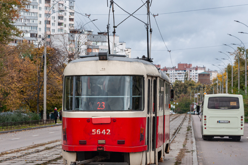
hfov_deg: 12.0
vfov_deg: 8.0
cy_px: 86
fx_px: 1183
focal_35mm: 172
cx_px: 112
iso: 250
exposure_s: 1/320
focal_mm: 90
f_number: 6.3
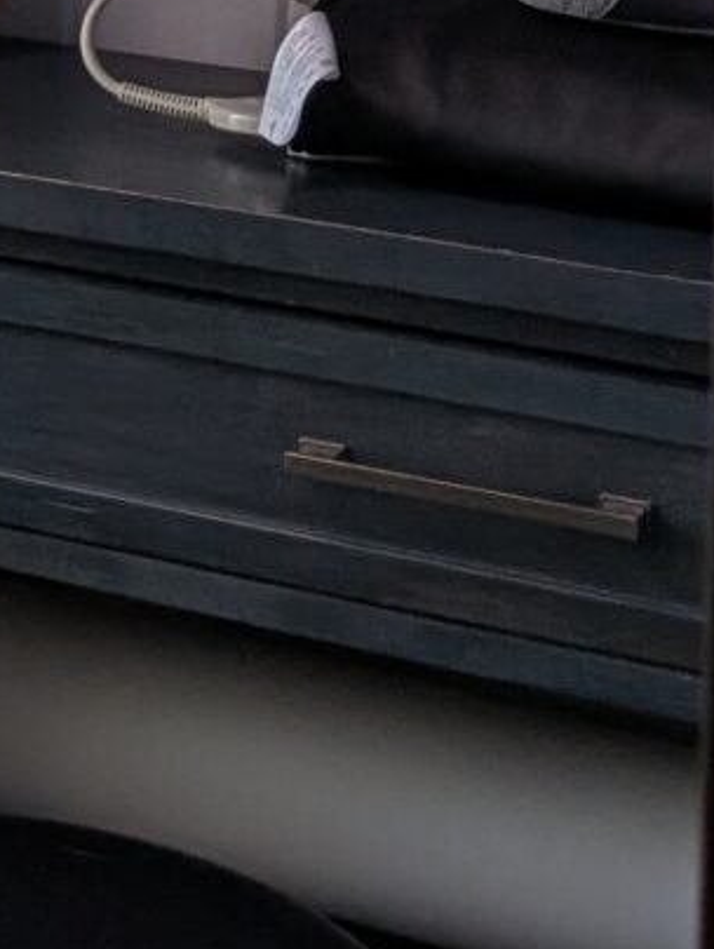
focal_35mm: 152
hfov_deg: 8.3
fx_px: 4171
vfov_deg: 12.2
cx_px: -1444
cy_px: -564
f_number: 1.68
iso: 22
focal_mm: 6.9
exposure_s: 1/174
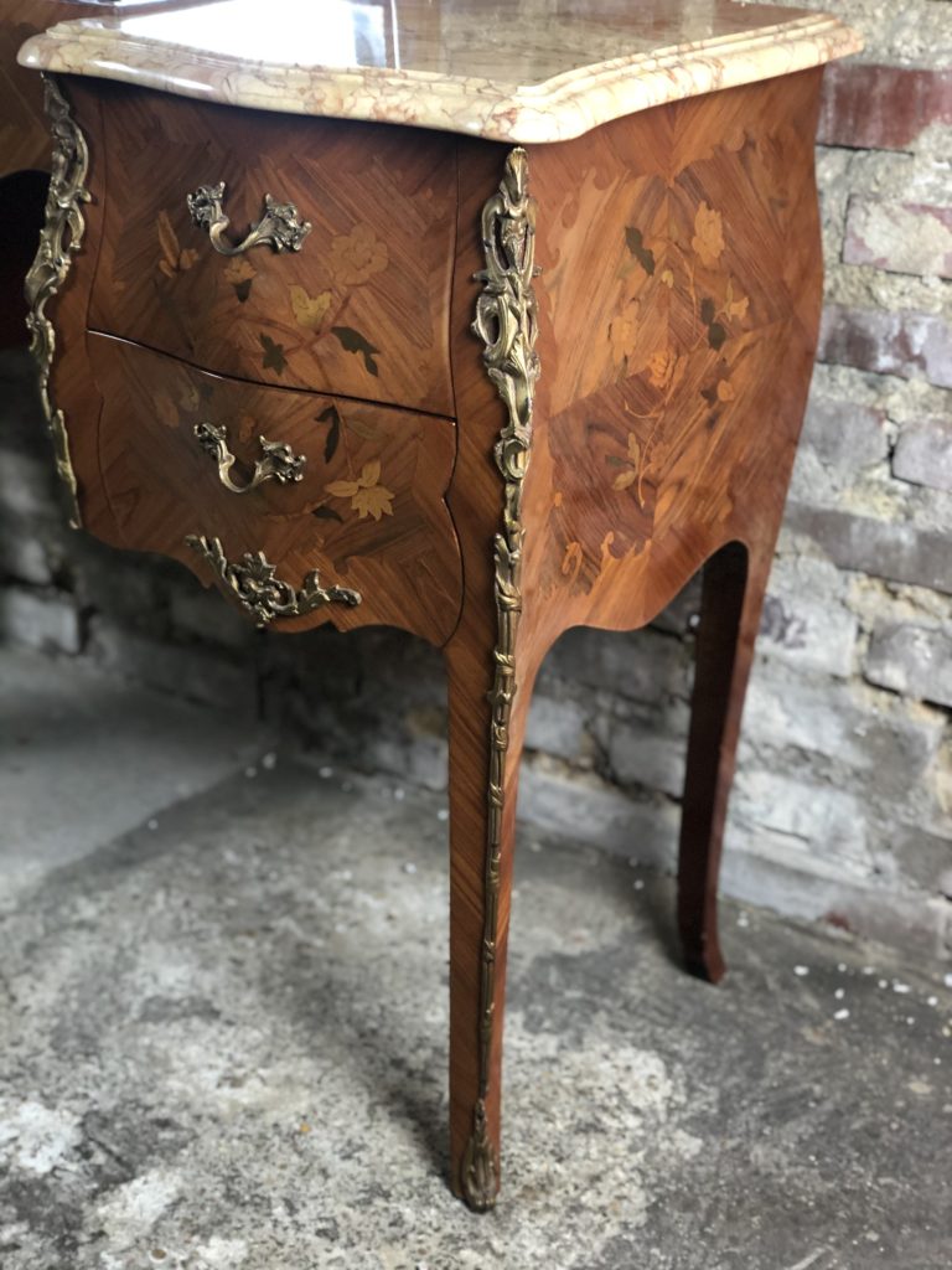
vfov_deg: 36.8
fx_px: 1907
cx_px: 476
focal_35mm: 52
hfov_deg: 28.0
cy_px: 635
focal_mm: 6
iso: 160
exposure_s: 1/33
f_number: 2.4
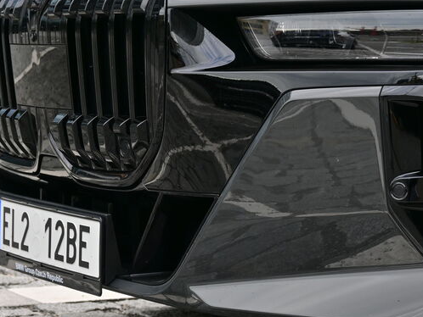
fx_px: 1699
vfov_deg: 10.7
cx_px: 204
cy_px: 130
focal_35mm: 139
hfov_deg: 14.2
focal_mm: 50
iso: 100
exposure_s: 1/125
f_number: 6.3
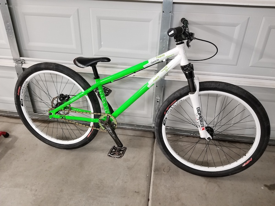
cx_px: 138
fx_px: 207
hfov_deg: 67.3
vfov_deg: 53.1
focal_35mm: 26
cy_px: 103
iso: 250
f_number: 1.7
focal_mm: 4.25
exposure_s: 1/20
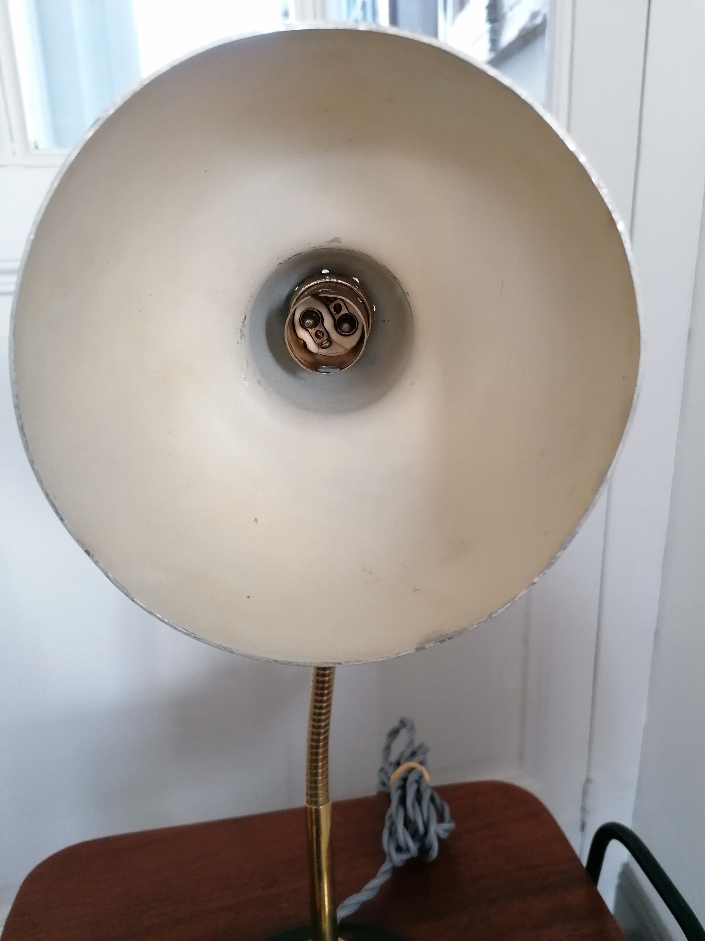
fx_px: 733
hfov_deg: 51.4
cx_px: 352
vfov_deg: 65.3
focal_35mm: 27
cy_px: 470
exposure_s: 1/30
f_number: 1.8
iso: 250
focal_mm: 4.75
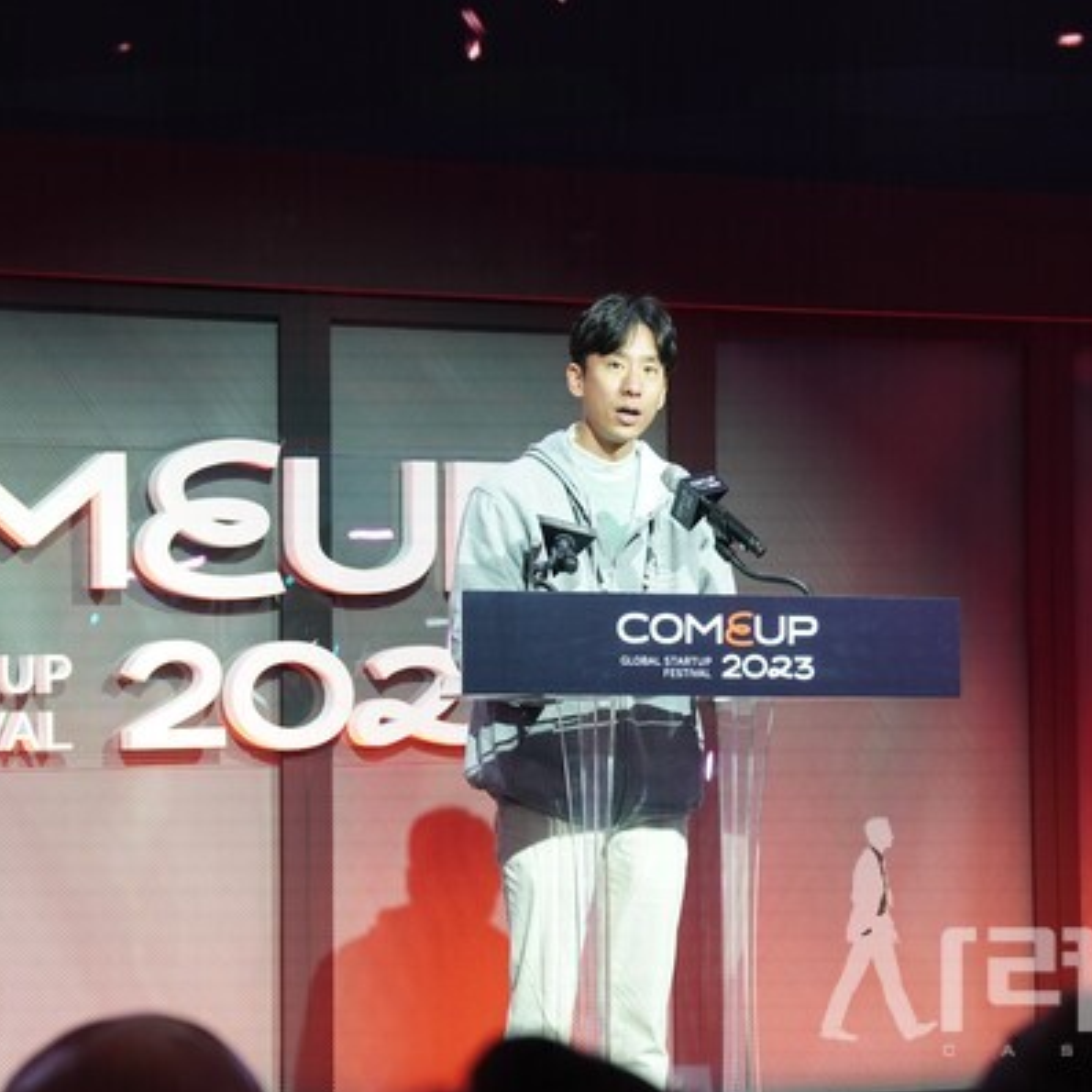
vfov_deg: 12.9
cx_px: 641
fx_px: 4818
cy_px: 547
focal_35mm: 135
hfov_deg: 12.9
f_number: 4
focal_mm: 70
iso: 1000
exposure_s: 1/100
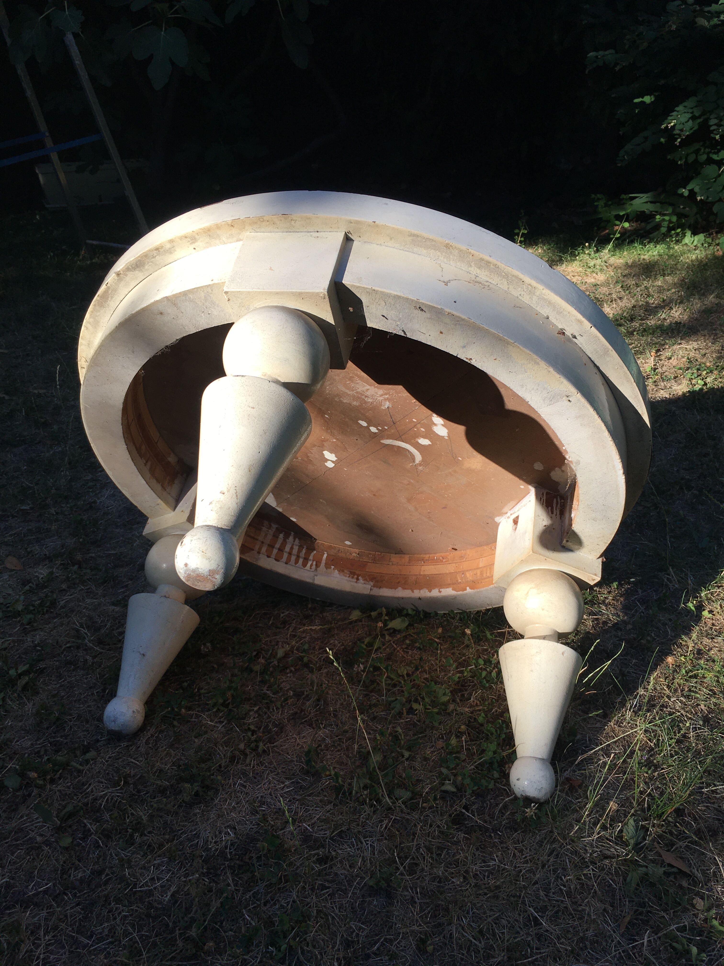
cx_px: 362
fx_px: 809
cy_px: 483
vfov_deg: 61.7
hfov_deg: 48.2
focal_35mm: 29
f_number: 2.2
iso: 25
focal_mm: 4.15
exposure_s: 1/874
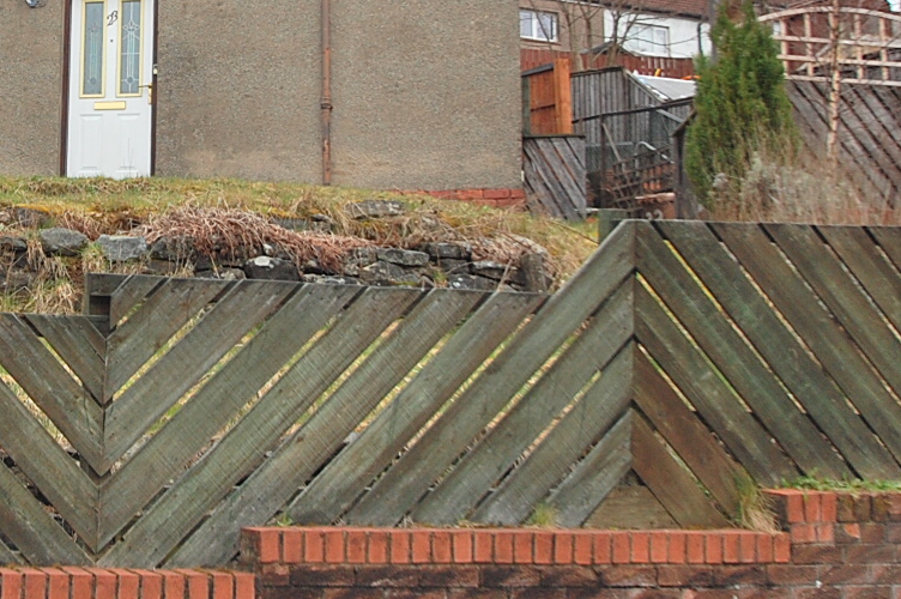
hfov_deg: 29.2
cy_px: 32
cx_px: 72
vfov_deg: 20.1
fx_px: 1650
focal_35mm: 66
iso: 360
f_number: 5.6
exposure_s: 1/125
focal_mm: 22
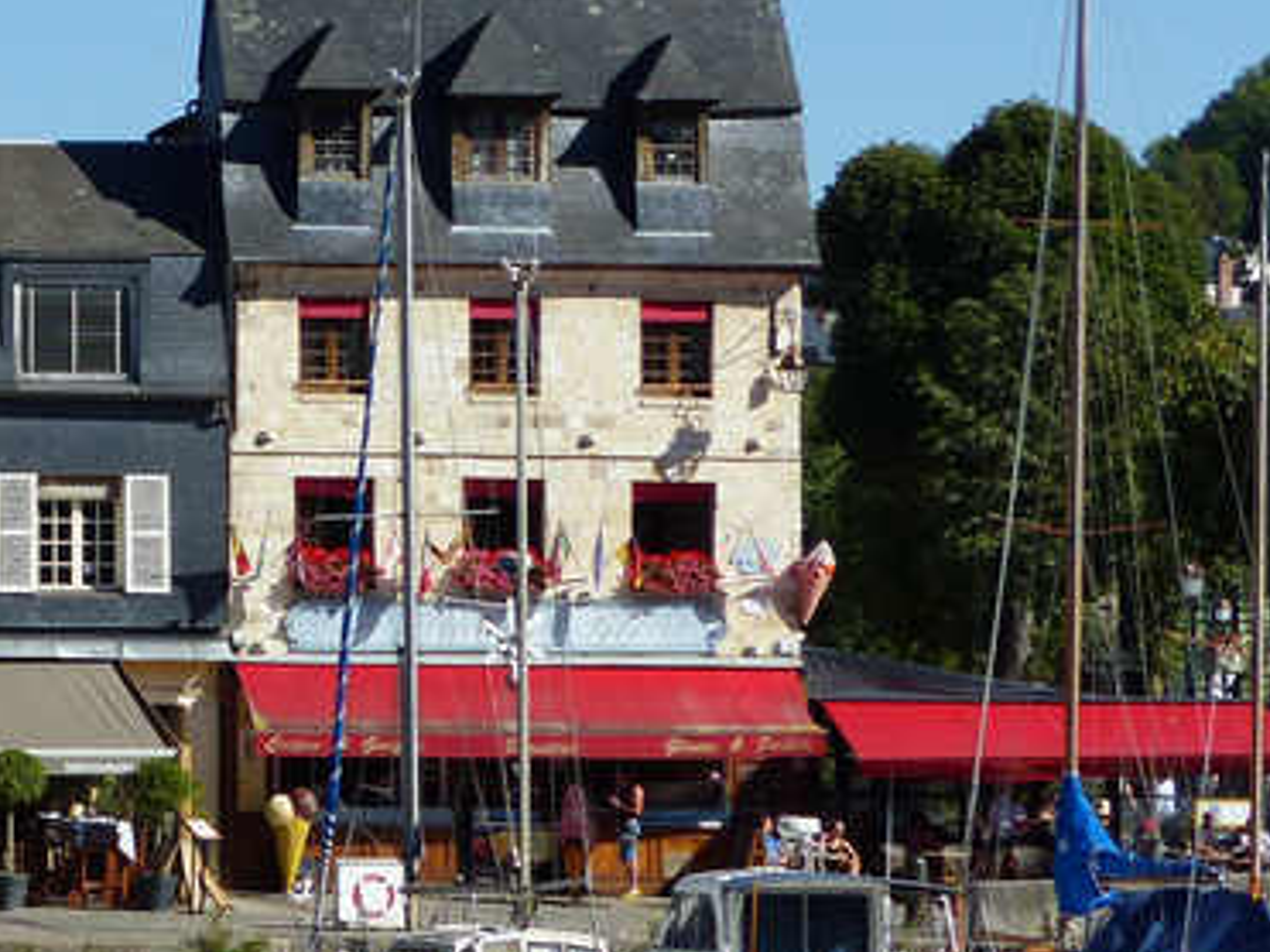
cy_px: 291
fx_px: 6382
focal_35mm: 174
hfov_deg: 11.2
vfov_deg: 8.5
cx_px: -233
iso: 100
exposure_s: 1/1300
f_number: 4
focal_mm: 11.4
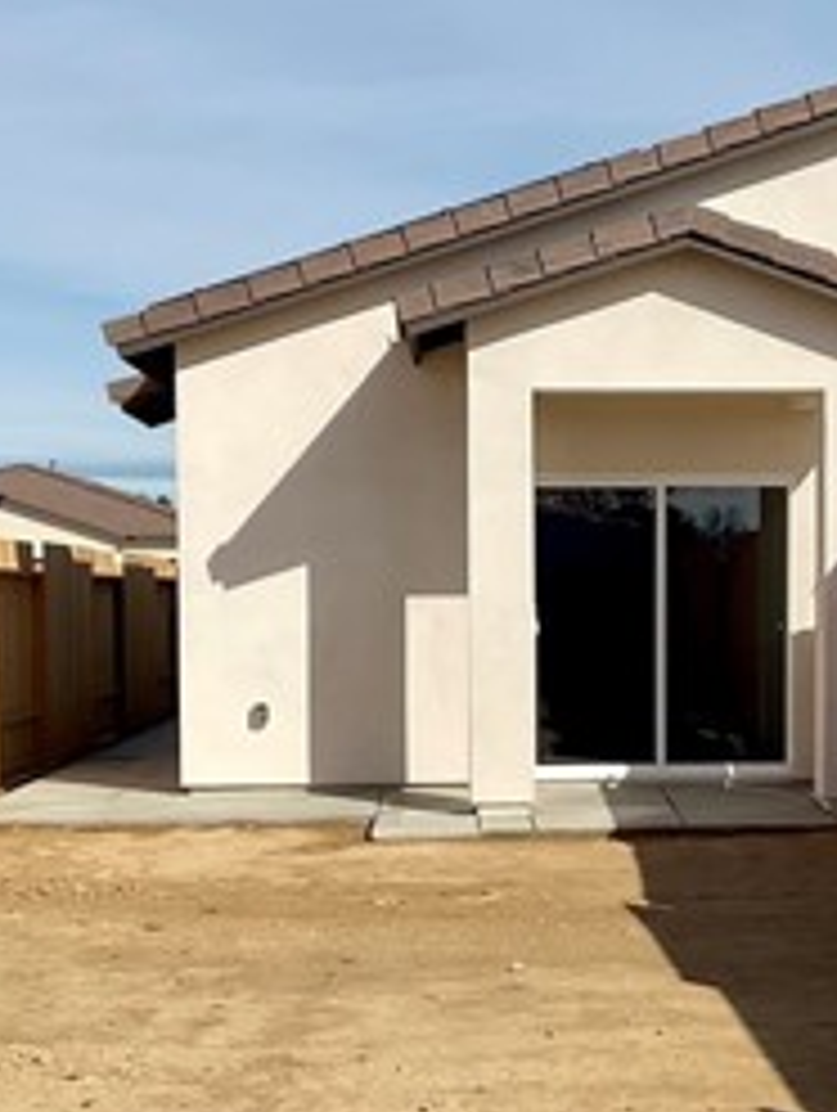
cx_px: 698
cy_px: 711
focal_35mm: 75
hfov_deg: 19.4
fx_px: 2412
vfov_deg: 25.9
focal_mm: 3
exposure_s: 1/3788
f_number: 1.8
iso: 16
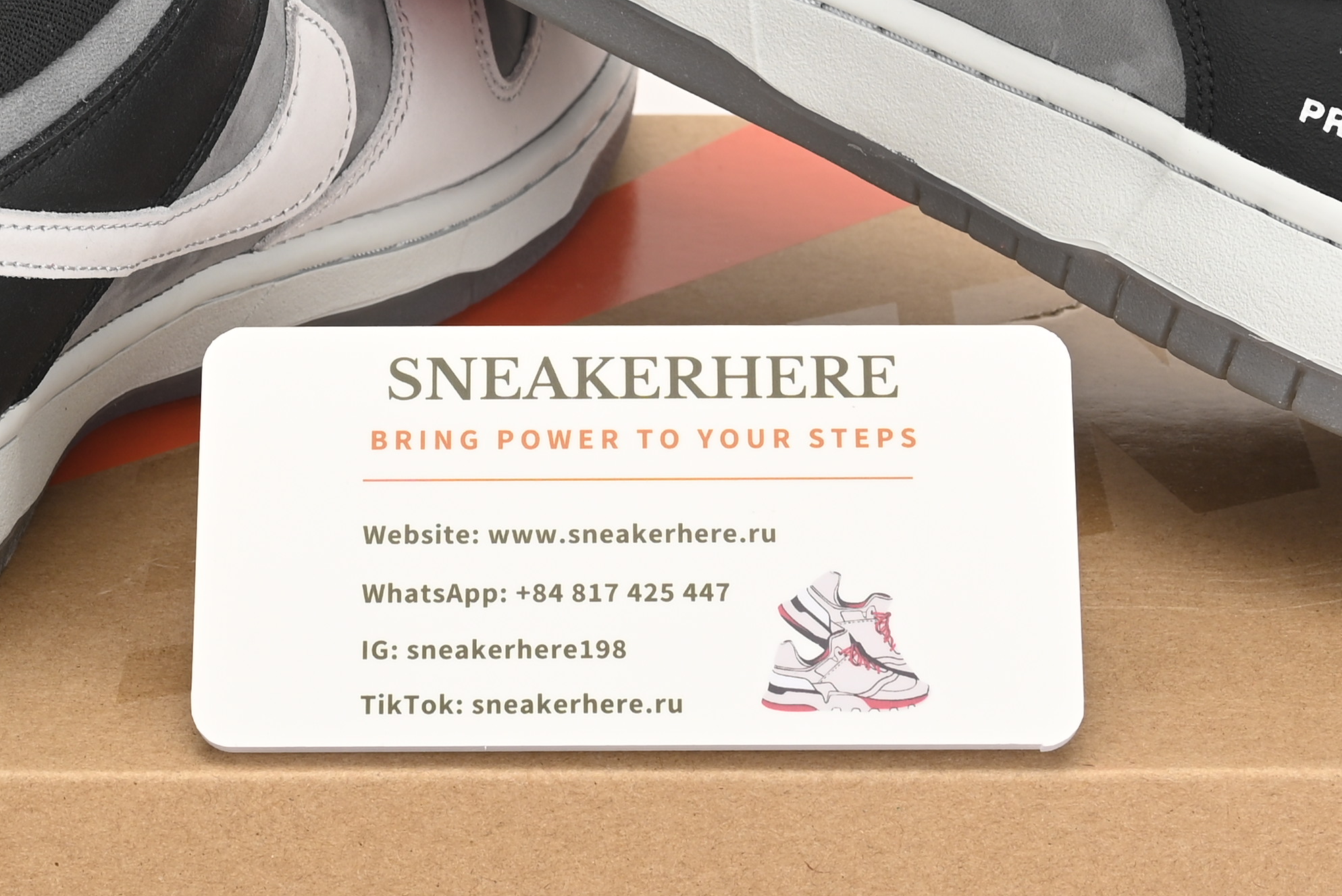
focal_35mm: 112
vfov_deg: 12.2
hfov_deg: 18.2
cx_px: 584
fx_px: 4177
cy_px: 336
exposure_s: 1/200
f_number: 11
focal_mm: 37
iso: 100
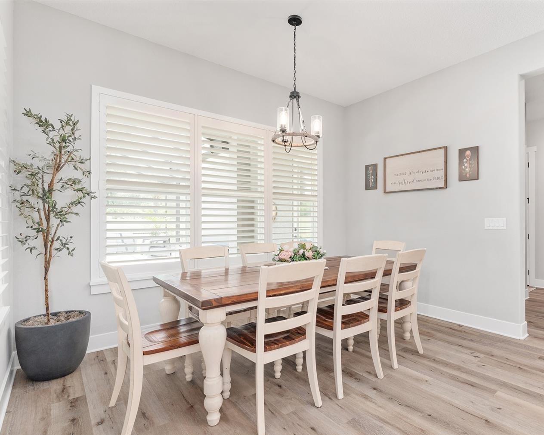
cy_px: 229
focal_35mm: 19
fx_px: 314
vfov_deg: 69.5
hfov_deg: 81.0
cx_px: 324
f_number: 7.1
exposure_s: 1/2.5
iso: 200
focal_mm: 16.4
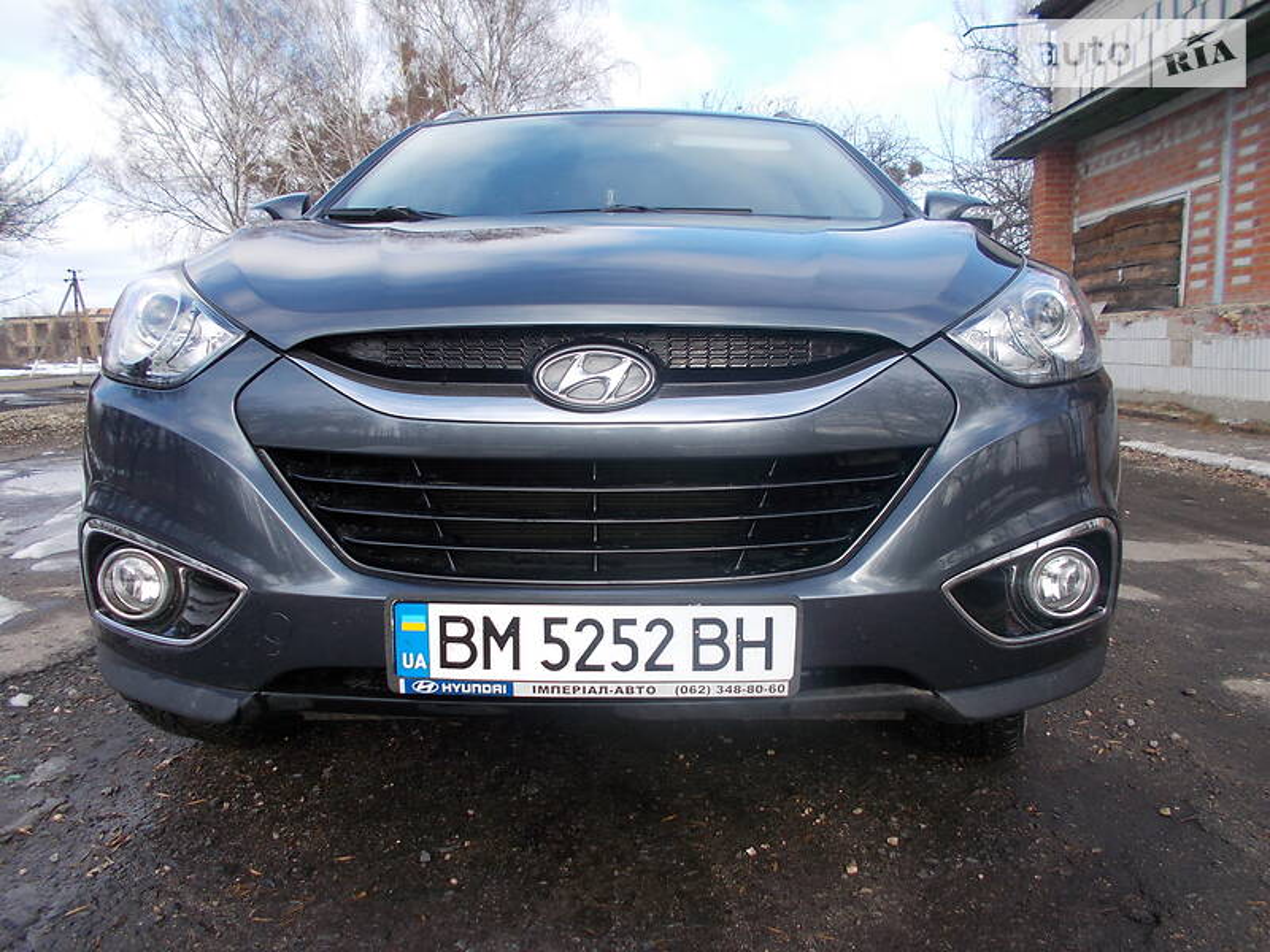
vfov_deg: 53.1
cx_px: 635
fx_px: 954
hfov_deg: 67.3
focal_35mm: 26
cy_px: 476
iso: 80
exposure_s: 1/320
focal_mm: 4.6
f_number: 3.2
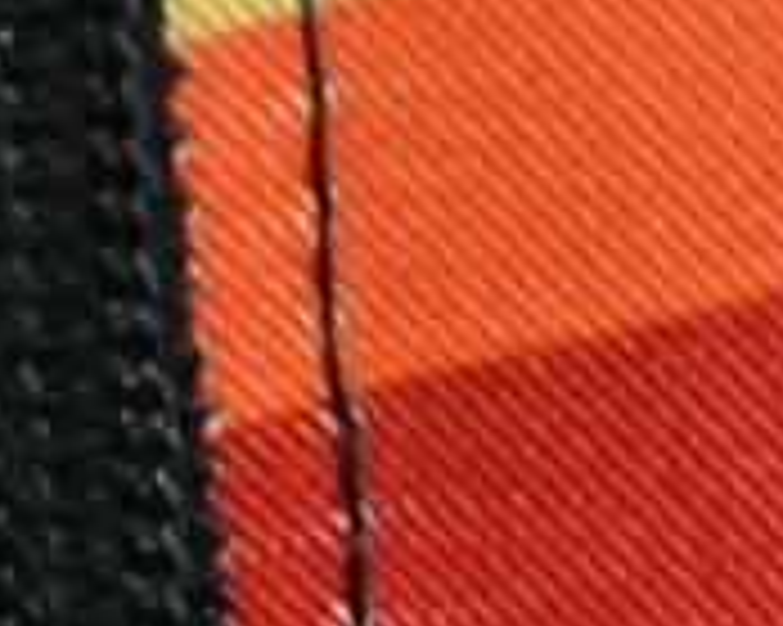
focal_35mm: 408
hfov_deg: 4.6
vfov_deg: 3.8
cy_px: -401
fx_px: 9450
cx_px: 2192
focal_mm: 70
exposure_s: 1/80
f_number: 4
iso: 1400
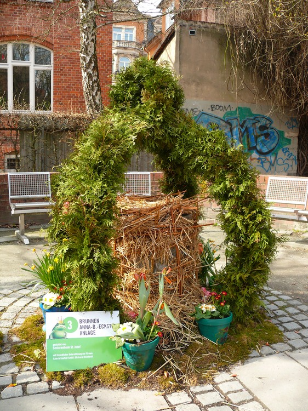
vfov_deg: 52.6
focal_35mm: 35
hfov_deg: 40.7
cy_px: 206
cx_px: 154
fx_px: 415
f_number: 2.8
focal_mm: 7.4
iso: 100
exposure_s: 1/100
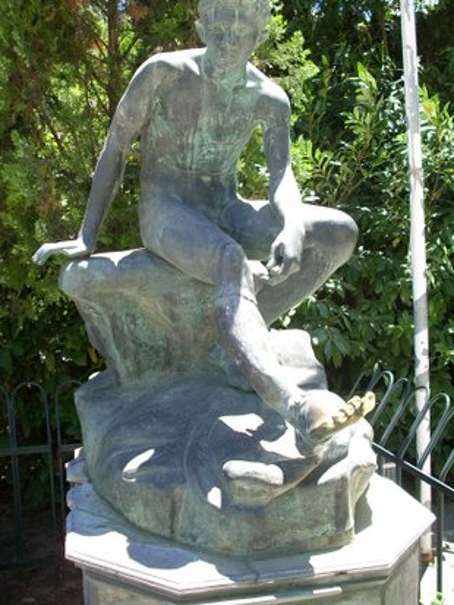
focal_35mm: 43
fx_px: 752
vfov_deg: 43.8
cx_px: 226
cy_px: 270
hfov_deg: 33.6
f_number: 2.8
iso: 64
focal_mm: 6.2
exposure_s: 1/142
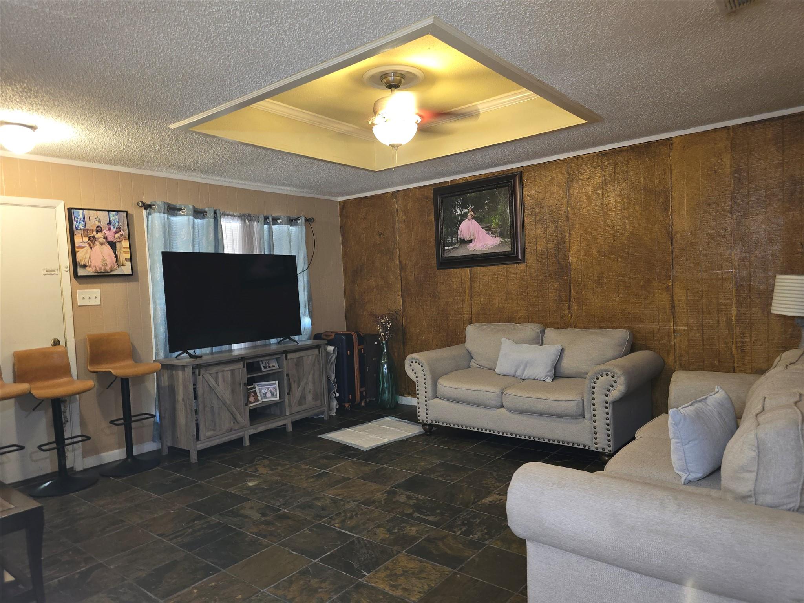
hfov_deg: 73.9
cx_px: 402
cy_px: 302
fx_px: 534
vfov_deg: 58.9
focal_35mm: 23
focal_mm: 6.3
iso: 200
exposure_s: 1/12
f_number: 1.7
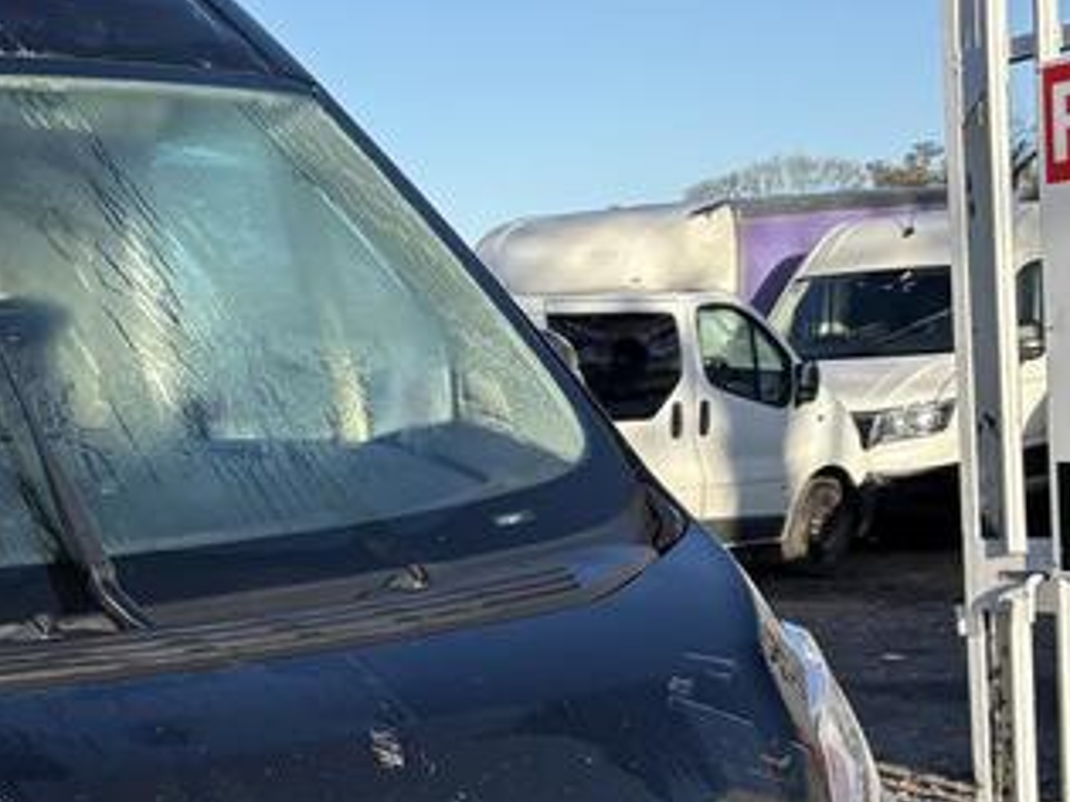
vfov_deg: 19.5
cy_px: 727
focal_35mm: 74
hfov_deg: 24.8
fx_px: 2287
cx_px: -61
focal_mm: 5.96
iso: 50
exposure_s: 1/1550
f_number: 1.6
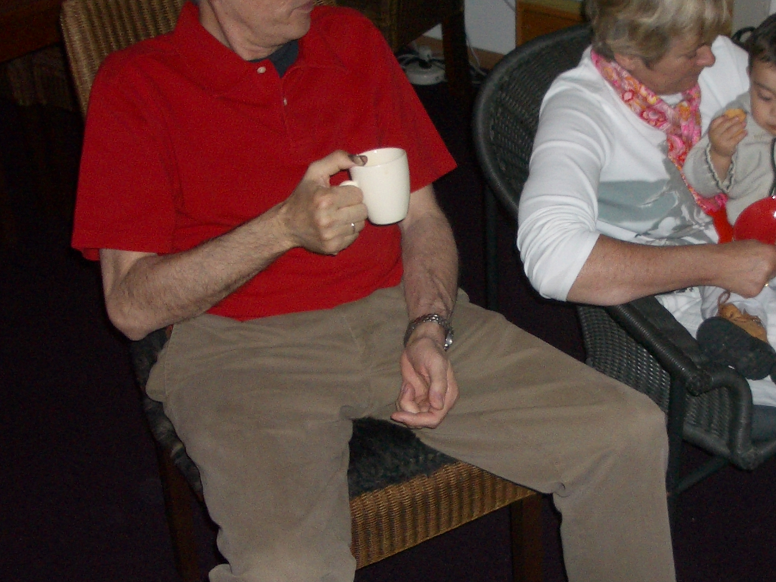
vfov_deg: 23.6
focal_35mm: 62
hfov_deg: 30.8
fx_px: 1389
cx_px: 559
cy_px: 295
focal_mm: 5.8
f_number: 2.6
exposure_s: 1/60
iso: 100
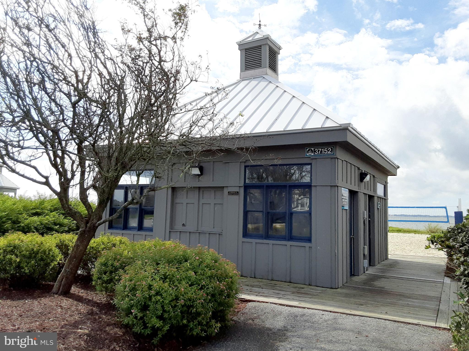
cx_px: 234
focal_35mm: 27
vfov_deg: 51.3
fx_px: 366
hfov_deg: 65.3
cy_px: 176
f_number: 1.9
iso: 40
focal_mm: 2.91
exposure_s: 1/3333
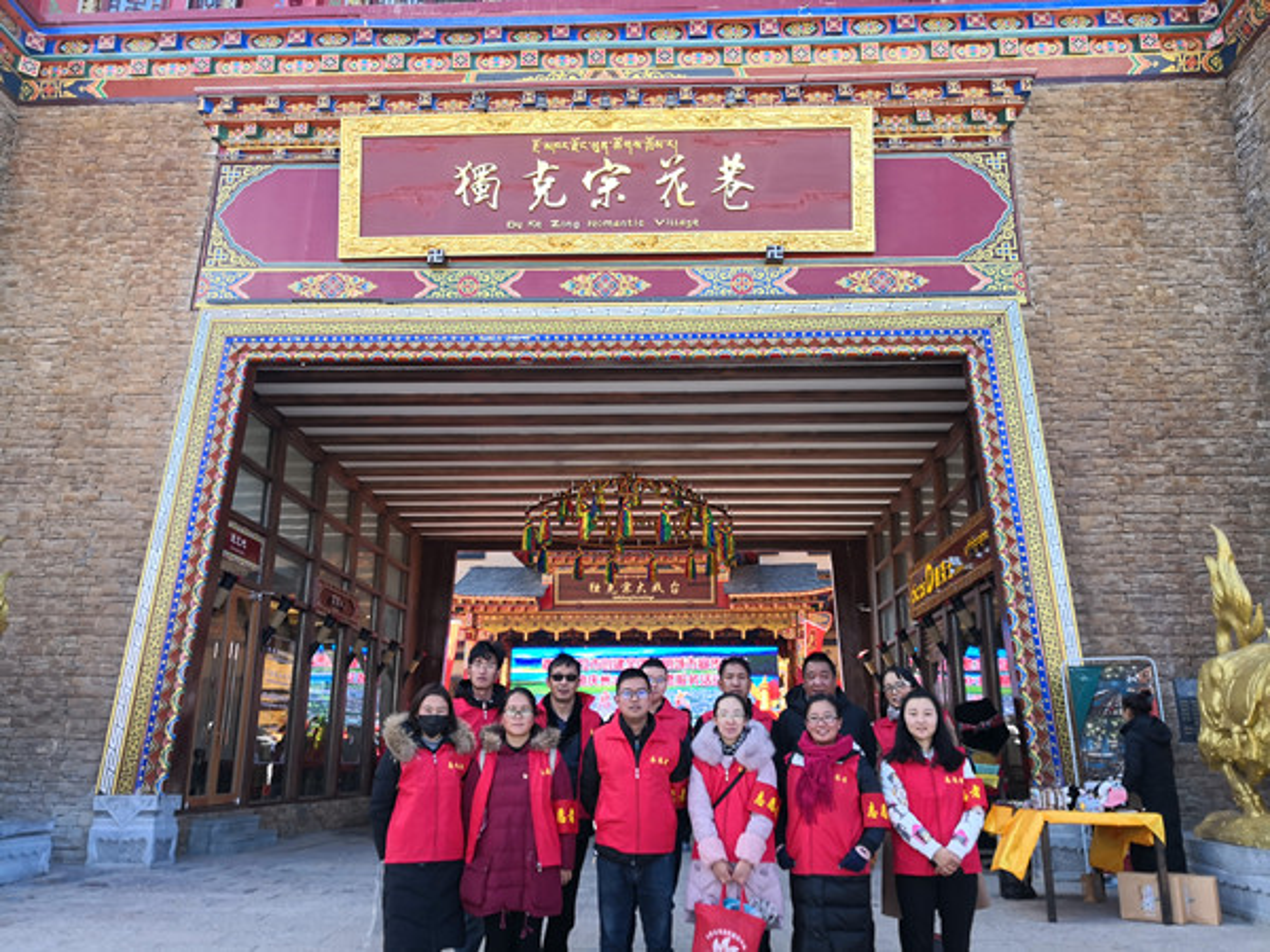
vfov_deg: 51.4
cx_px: 635
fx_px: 991
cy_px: 476
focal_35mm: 27
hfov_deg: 65.3
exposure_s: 1/350
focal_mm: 3.95
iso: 50
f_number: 1.6
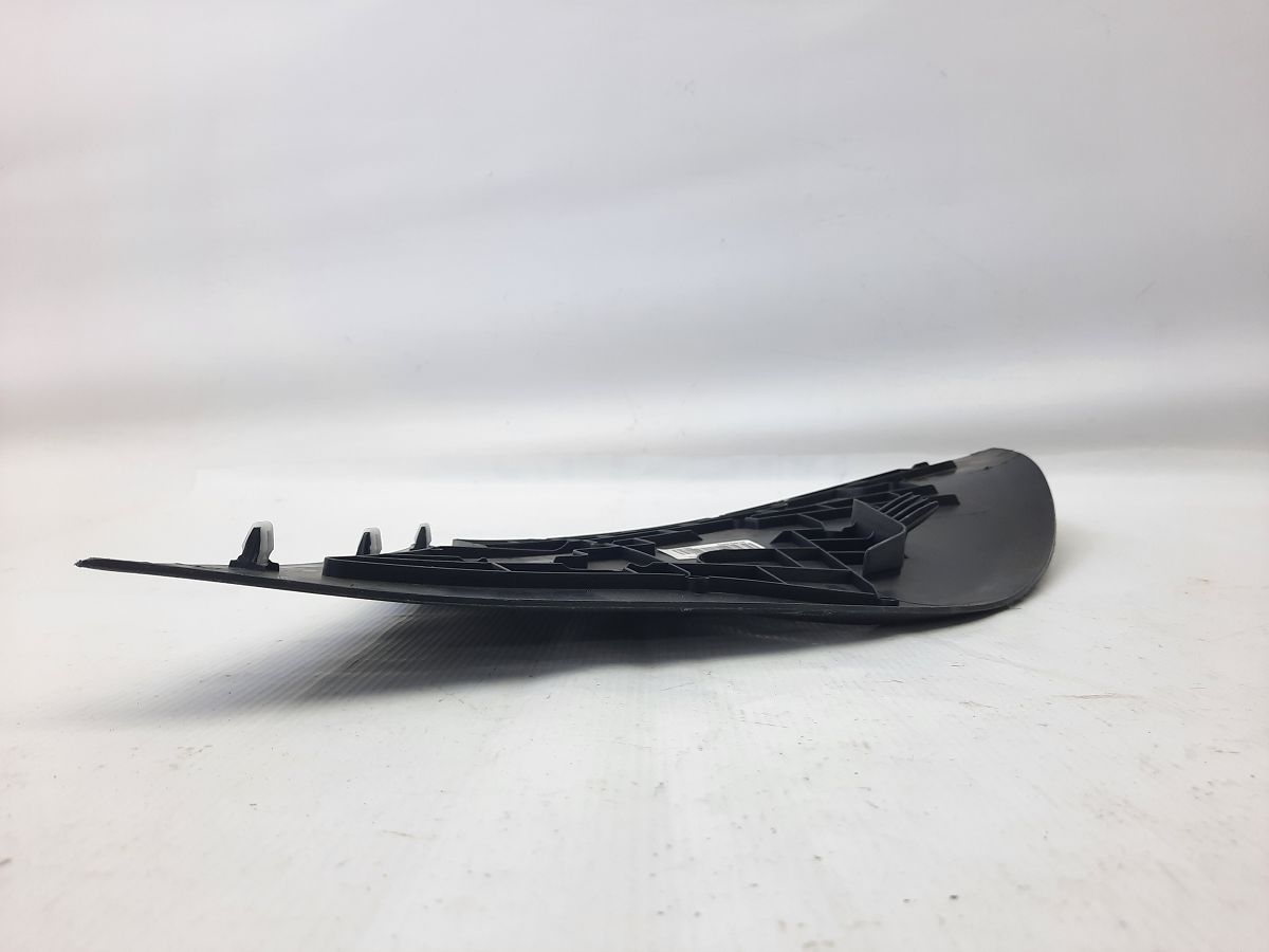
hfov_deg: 69.4
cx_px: 634
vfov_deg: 54.9
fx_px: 916
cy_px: 476
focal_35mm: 25
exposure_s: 1/60
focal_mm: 4.6
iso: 64
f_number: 2
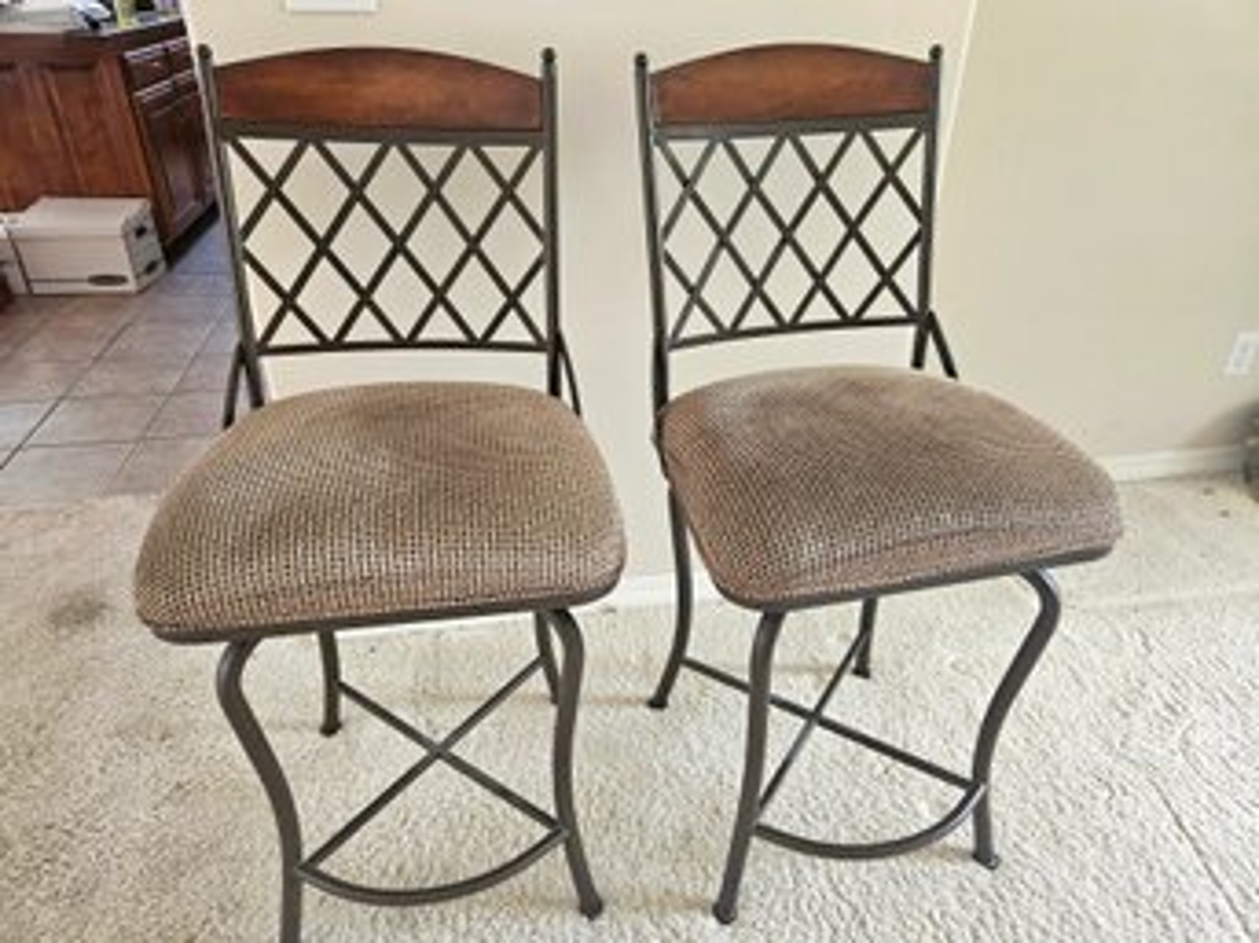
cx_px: 630
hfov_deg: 73.9
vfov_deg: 58.8
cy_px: 472
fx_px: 836
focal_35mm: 23
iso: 640
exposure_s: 1/120
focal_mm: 5.4
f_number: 1.8
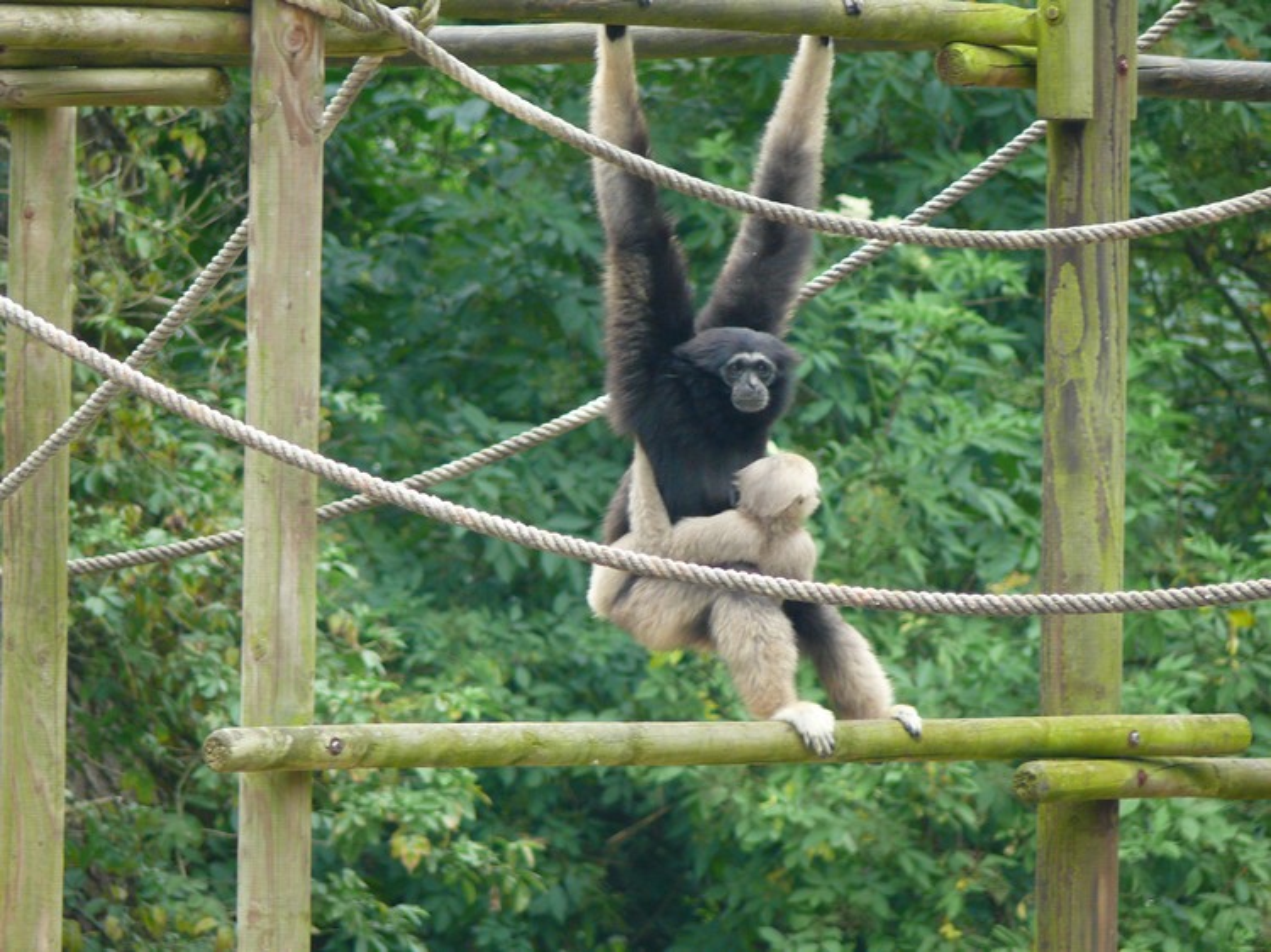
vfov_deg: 3.5
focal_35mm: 420
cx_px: 636
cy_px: 476
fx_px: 15416
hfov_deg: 4.7
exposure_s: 1/60
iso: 200
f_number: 3.7
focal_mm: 88.8
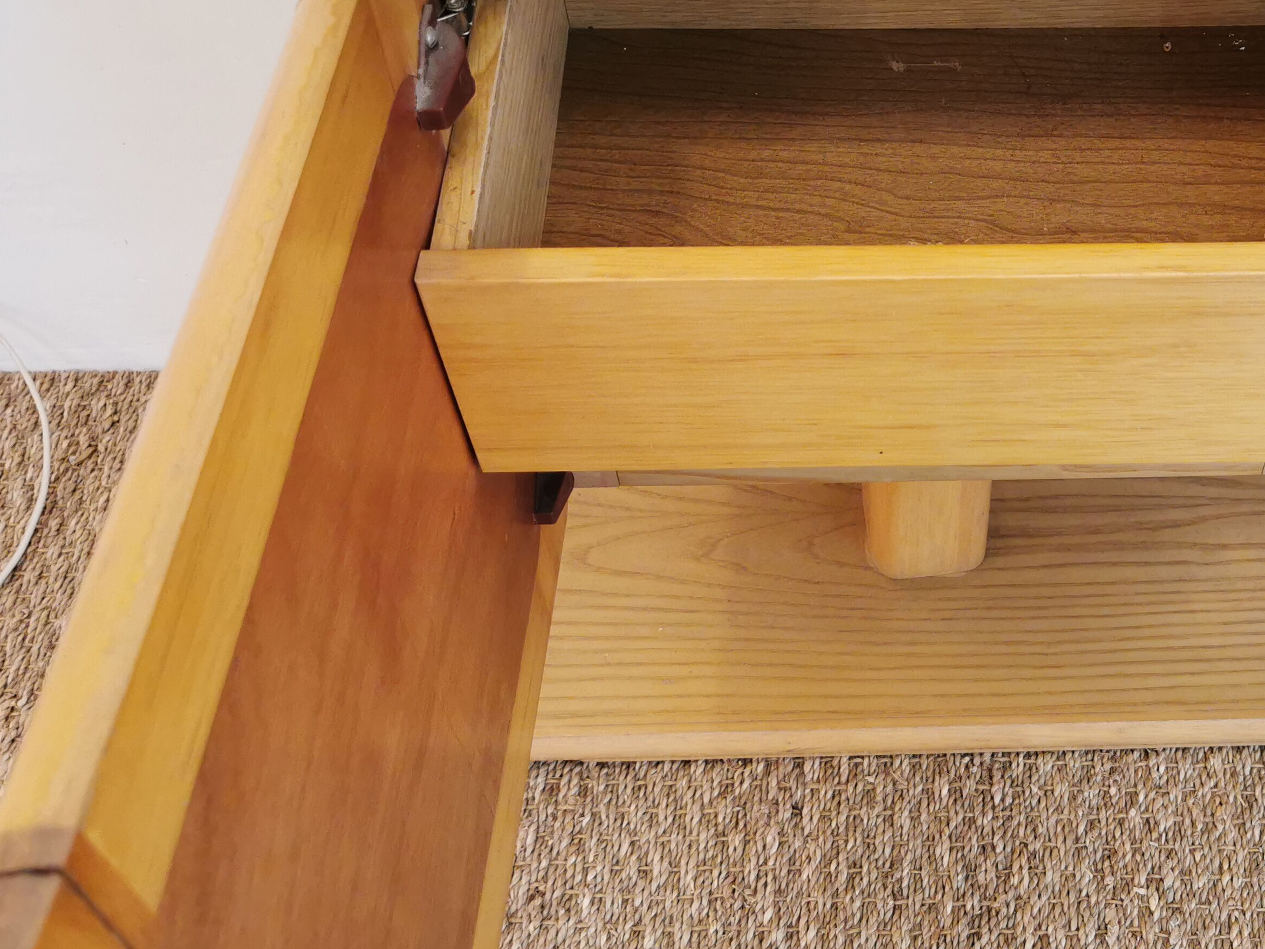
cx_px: 917
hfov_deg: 43.6
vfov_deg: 34.3
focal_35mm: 42
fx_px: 1535
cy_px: 505
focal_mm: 5.58
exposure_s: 1/100
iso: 160
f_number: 1.8
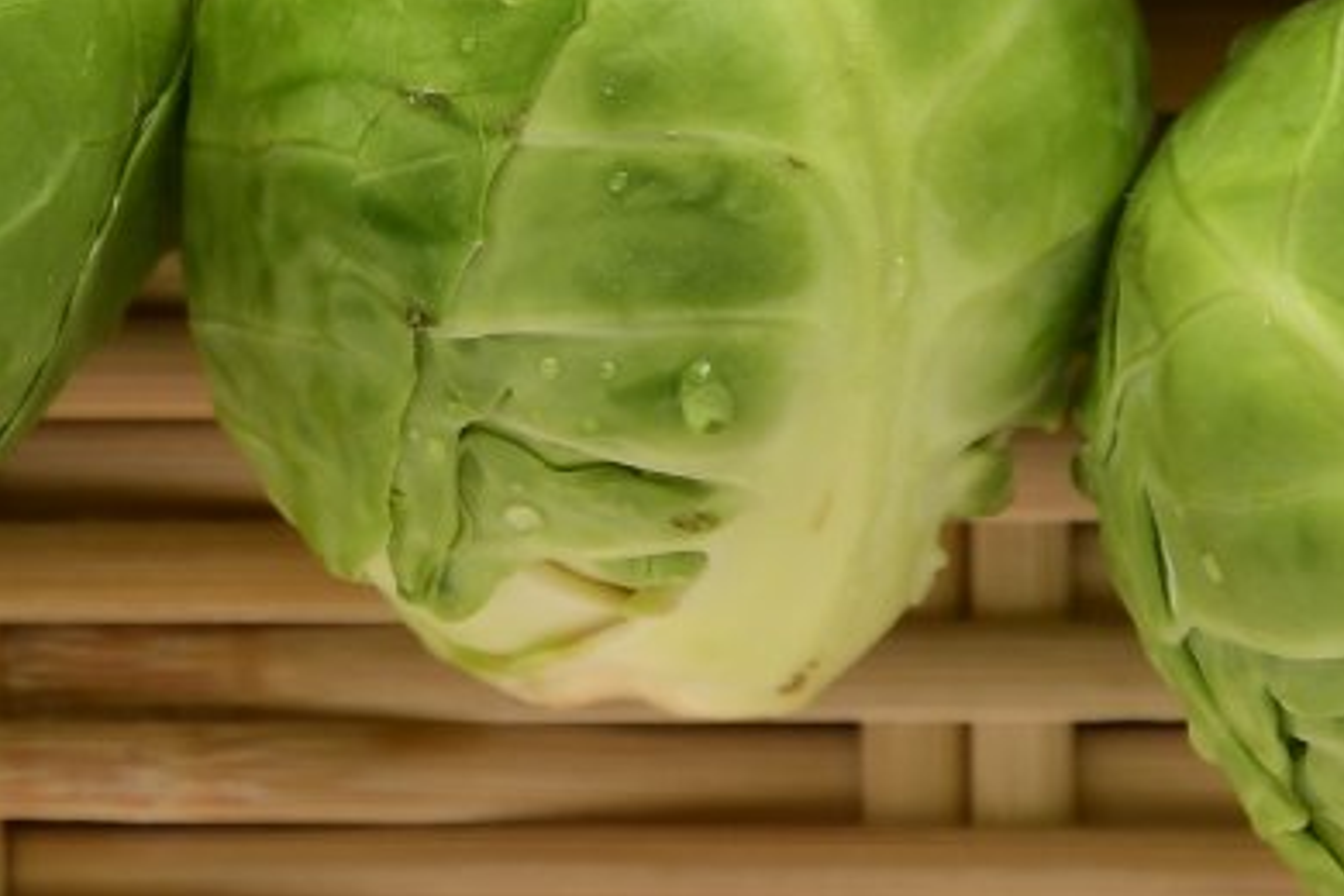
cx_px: -172
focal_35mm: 492
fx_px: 18367
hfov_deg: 4.2
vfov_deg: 2.8
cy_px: -291
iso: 200
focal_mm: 80
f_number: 8
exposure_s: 1/6
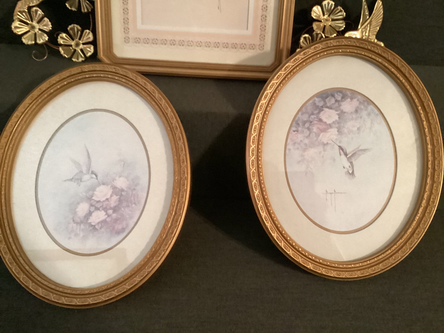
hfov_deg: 58.3
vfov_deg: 45.4
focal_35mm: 31
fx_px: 398
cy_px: 166
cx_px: 222
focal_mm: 3.3
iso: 640
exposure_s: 1/30
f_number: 2.4
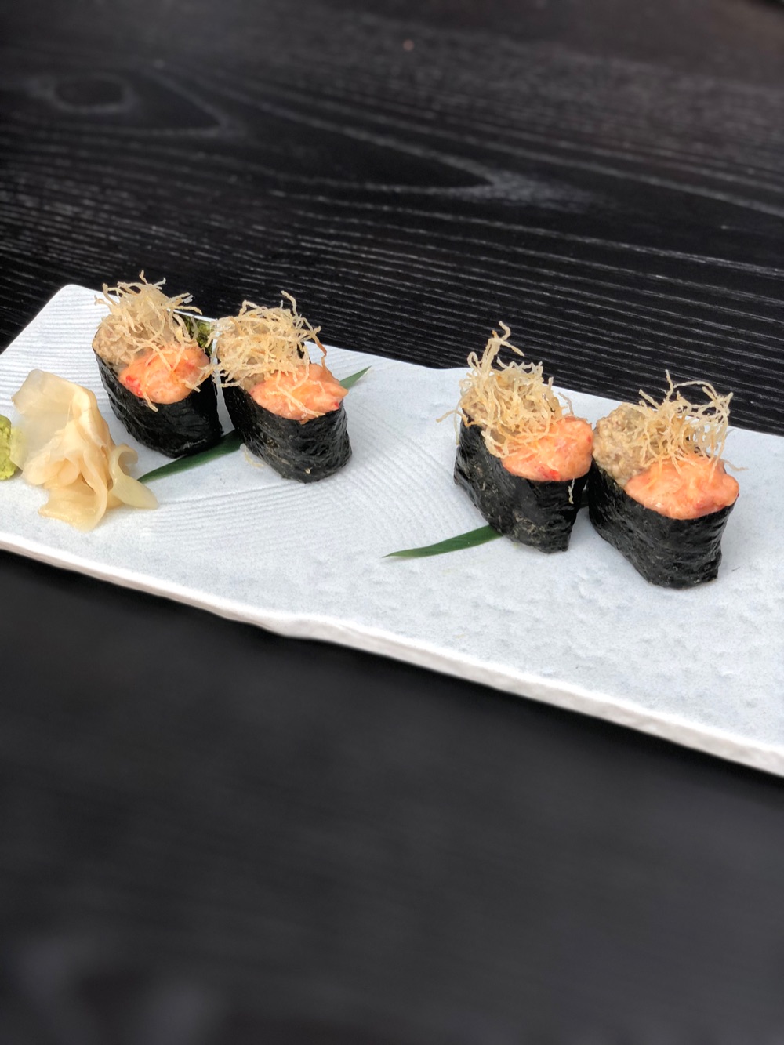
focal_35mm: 52
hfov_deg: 28.0
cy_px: 522
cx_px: 392
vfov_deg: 36.8
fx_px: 1570
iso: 50
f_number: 2.4
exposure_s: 1/50
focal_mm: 6
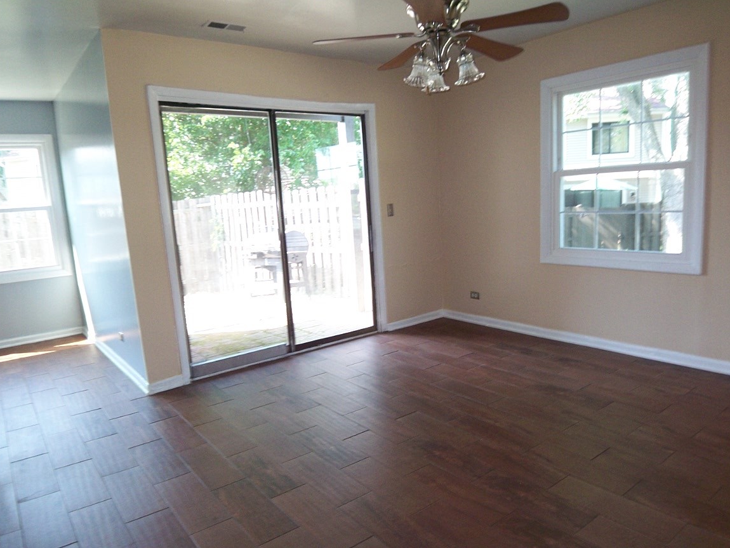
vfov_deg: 56.8
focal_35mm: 24
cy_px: 275
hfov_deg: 71.6
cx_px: 371
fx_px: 506
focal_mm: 3.8
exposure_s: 1/30
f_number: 2.8
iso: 80
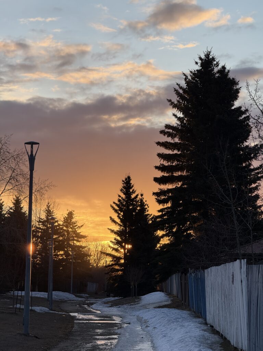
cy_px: 176
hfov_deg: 12.3
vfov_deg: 16.4
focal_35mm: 120
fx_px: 1216
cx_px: 132
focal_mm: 15.66
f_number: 2.8
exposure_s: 1/522
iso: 50
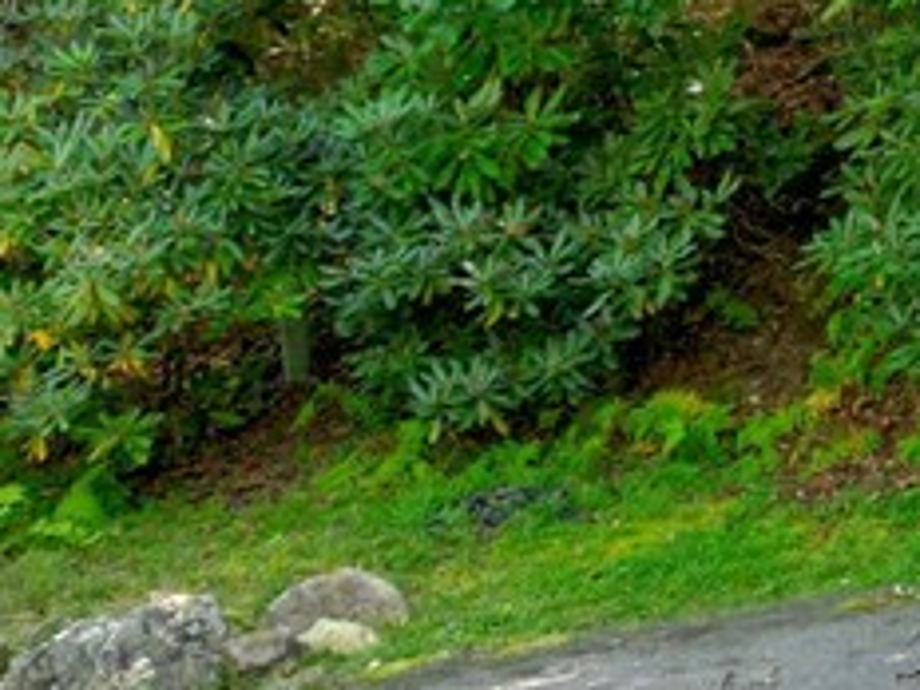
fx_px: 2817
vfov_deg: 13.5
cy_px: -169
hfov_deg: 17.0
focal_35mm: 106
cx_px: 1330
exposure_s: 1/50
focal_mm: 6.7
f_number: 1.7
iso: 110
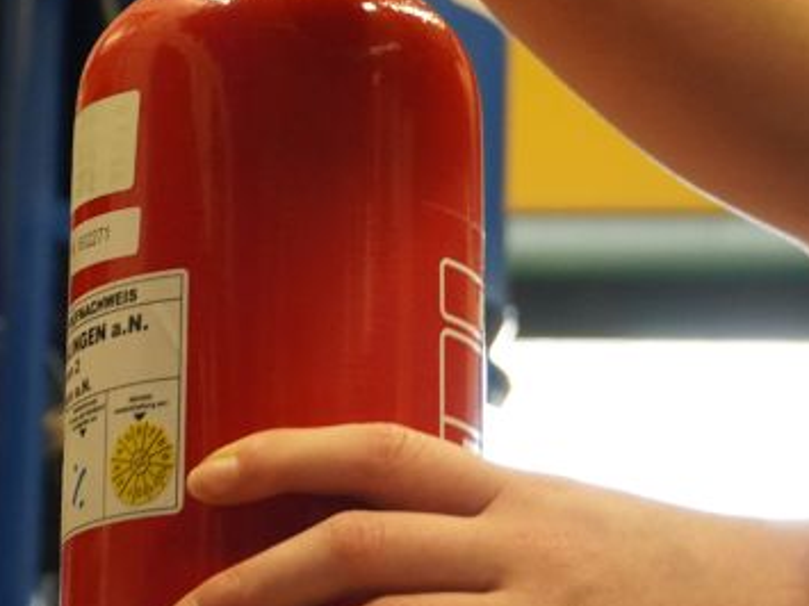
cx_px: 185
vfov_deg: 8.7
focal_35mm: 171
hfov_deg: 11.6
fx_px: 3986
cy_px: 75
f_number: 4.5
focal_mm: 35
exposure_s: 1/80
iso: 1000
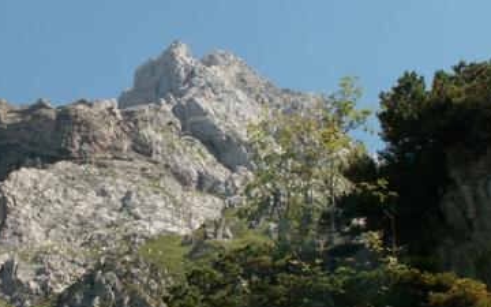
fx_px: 883
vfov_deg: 19.7
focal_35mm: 66
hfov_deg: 30.7
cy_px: 153
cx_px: 138
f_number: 8
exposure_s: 1/100
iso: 50
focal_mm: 5.86
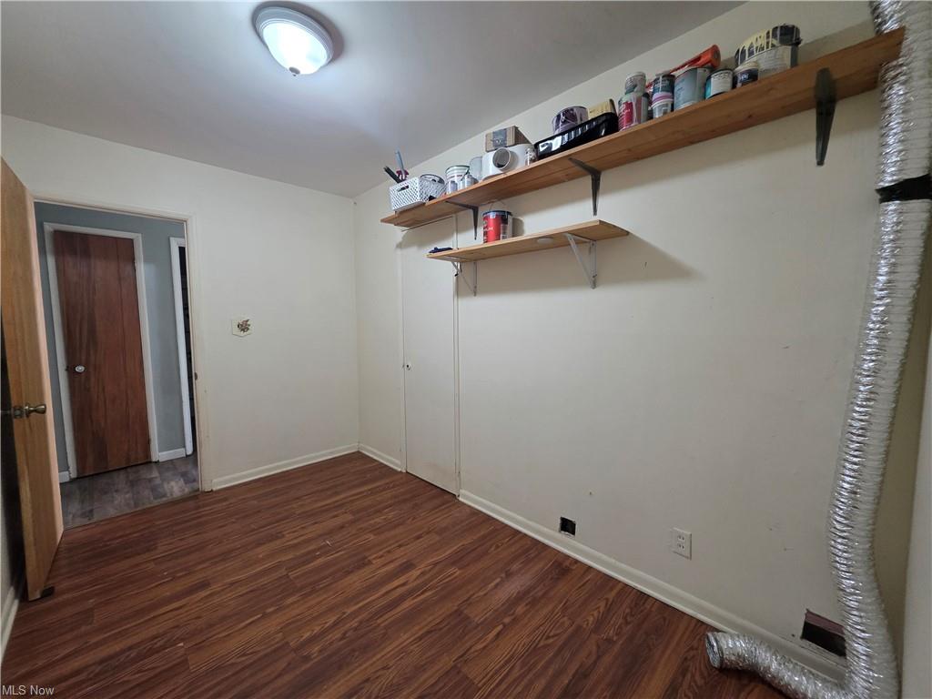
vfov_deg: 89.9
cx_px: 466
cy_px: 350
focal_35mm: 13
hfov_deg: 106.2
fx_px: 350
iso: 400
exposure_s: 1/100
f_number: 1.9
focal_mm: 2.2
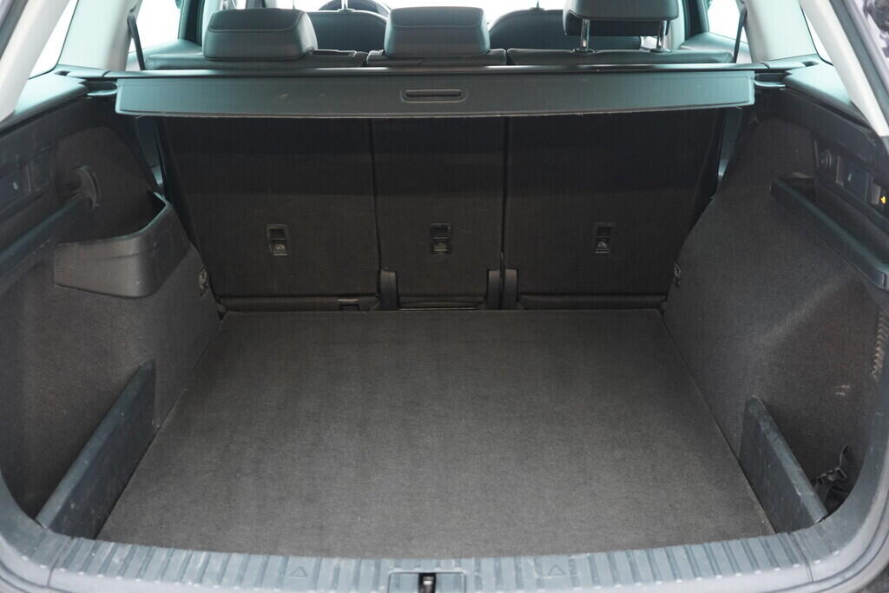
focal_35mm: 36
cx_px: 444
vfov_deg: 36.9
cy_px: 296
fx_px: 889
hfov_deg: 53.1
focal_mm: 24
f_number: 2.8
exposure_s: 1/40
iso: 800
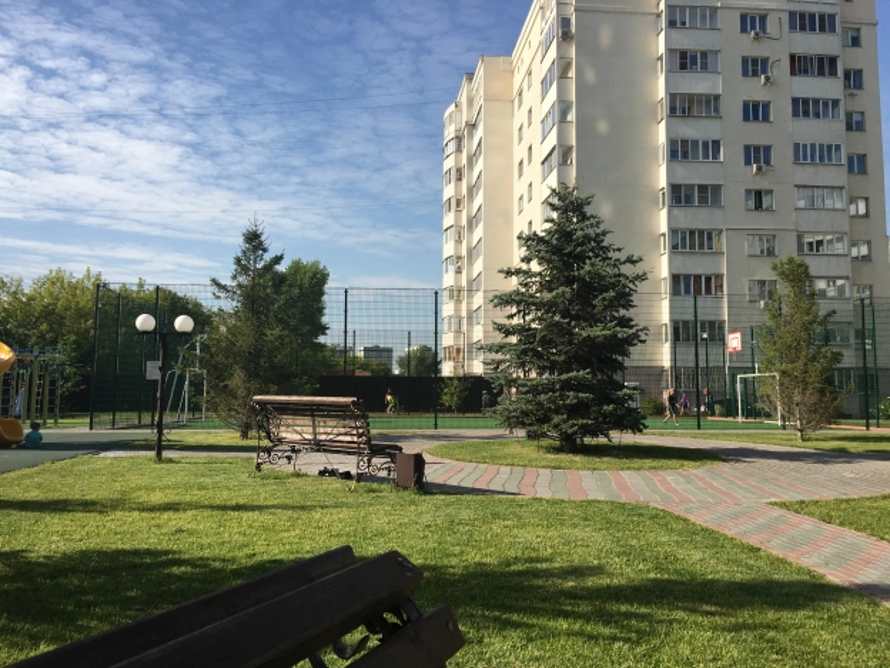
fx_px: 746
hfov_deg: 61.7
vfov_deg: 48.2
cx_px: 445
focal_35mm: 29
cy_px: 334
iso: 25
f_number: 2.2
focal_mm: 4.15
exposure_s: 1/1603
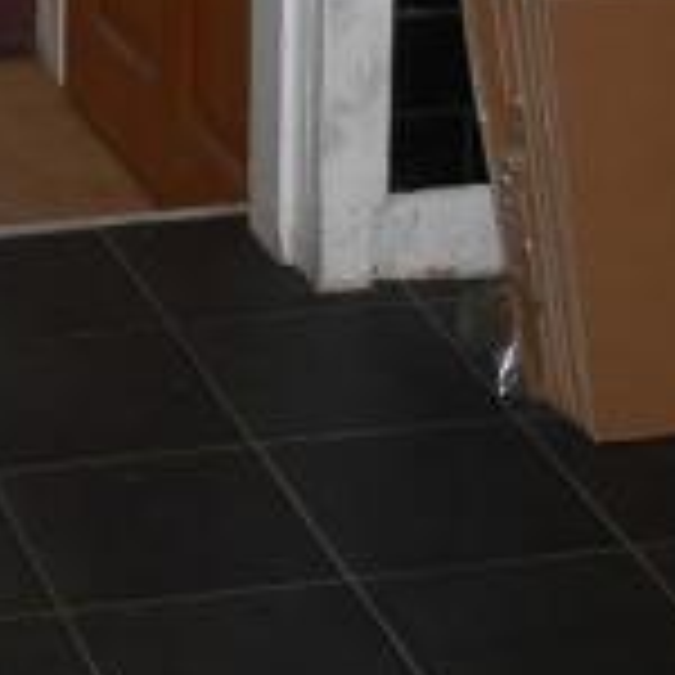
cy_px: -704
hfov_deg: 10.1
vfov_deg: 9.6
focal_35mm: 169
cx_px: -270
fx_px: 3728
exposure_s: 1/60
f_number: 3.5
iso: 200
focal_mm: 14
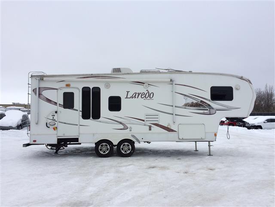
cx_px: 138
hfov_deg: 61.7
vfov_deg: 48.2
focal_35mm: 29
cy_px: 104
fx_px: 230
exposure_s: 1/1109
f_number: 2.2
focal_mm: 4.15
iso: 32
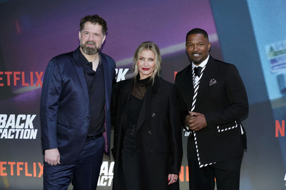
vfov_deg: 19.4
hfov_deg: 28.9
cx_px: 143
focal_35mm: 70
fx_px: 556
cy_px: 95
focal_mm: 70
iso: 1000
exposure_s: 1/160
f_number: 5.6
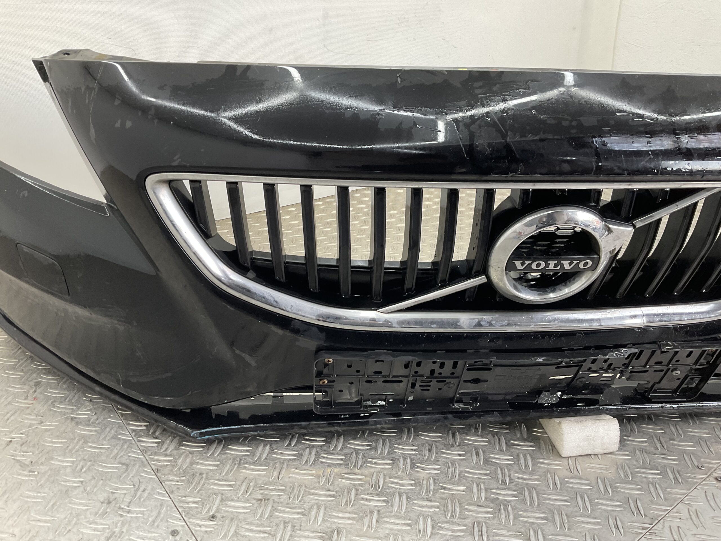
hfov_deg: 61.7
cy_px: 270
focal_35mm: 29
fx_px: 604
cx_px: 360
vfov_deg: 48.2
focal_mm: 3
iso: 64
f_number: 1.8
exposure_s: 1/120
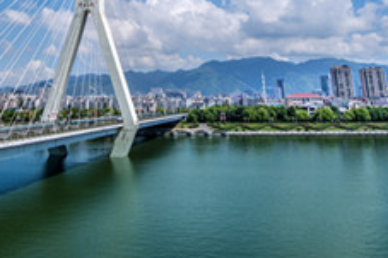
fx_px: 398
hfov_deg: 50.3
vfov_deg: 32.9
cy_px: -2
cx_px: 109
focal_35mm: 37
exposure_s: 1/250
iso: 100
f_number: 11
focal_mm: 14
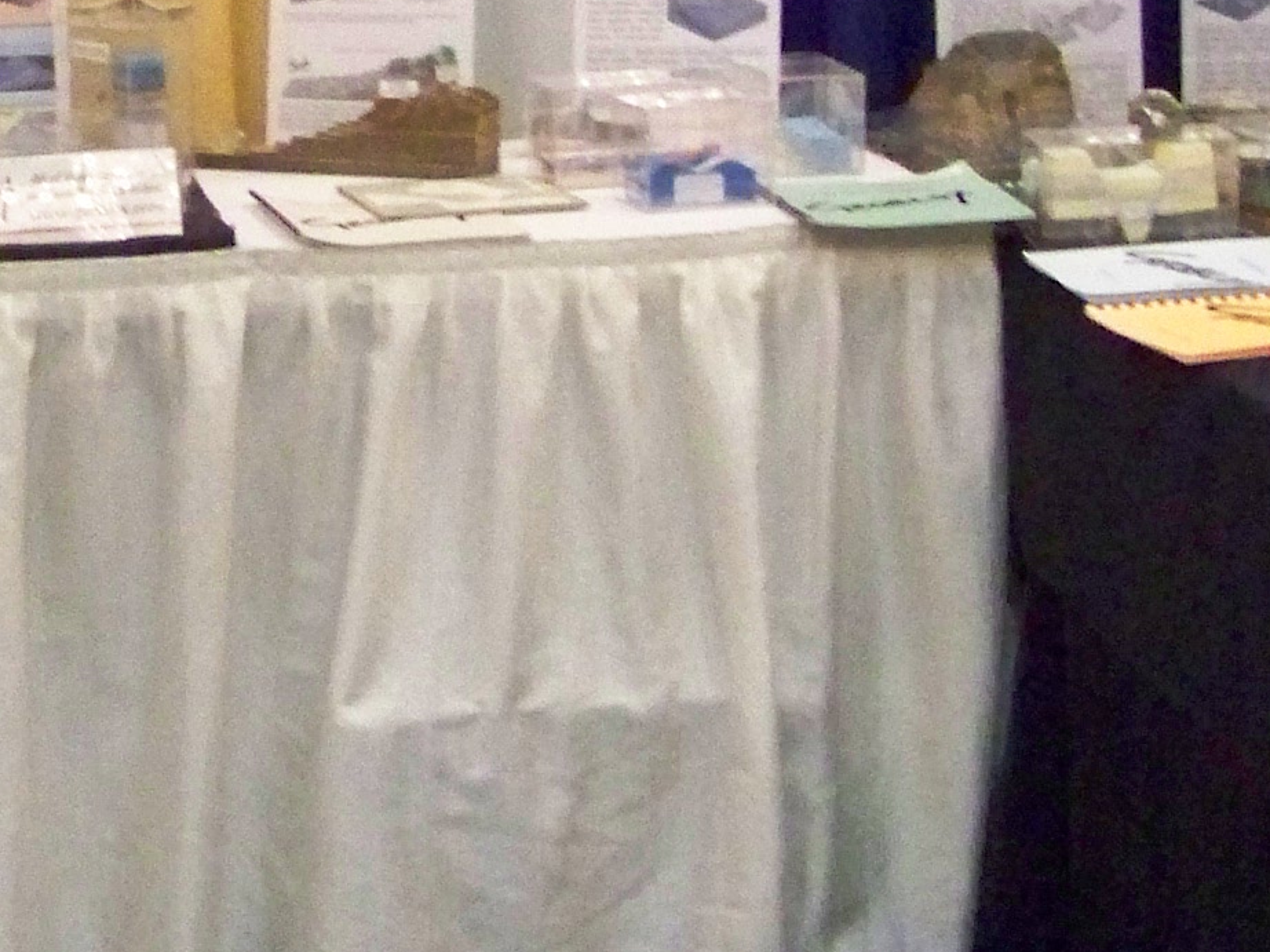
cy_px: 178
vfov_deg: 12.3
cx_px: -11
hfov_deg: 16.1
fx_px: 4401
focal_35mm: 120
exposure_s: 1/30
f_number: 2.8
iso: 800
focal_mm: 5.85
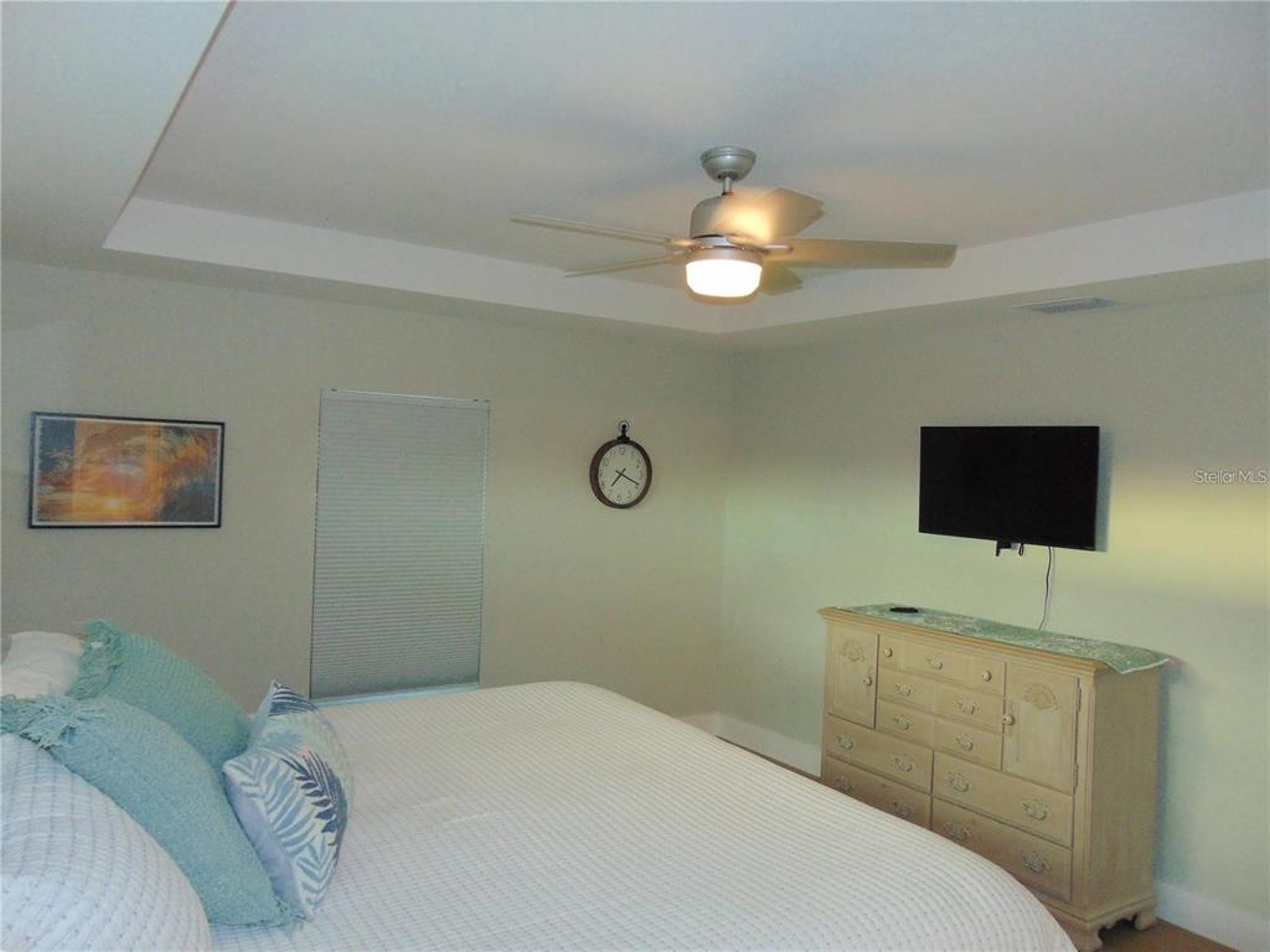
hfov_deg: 69.4
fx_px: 917
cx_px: 635
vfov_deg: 54.9
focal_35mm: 25
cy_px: 476
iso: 200
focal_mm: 4.5
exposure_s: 1/30
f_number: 3
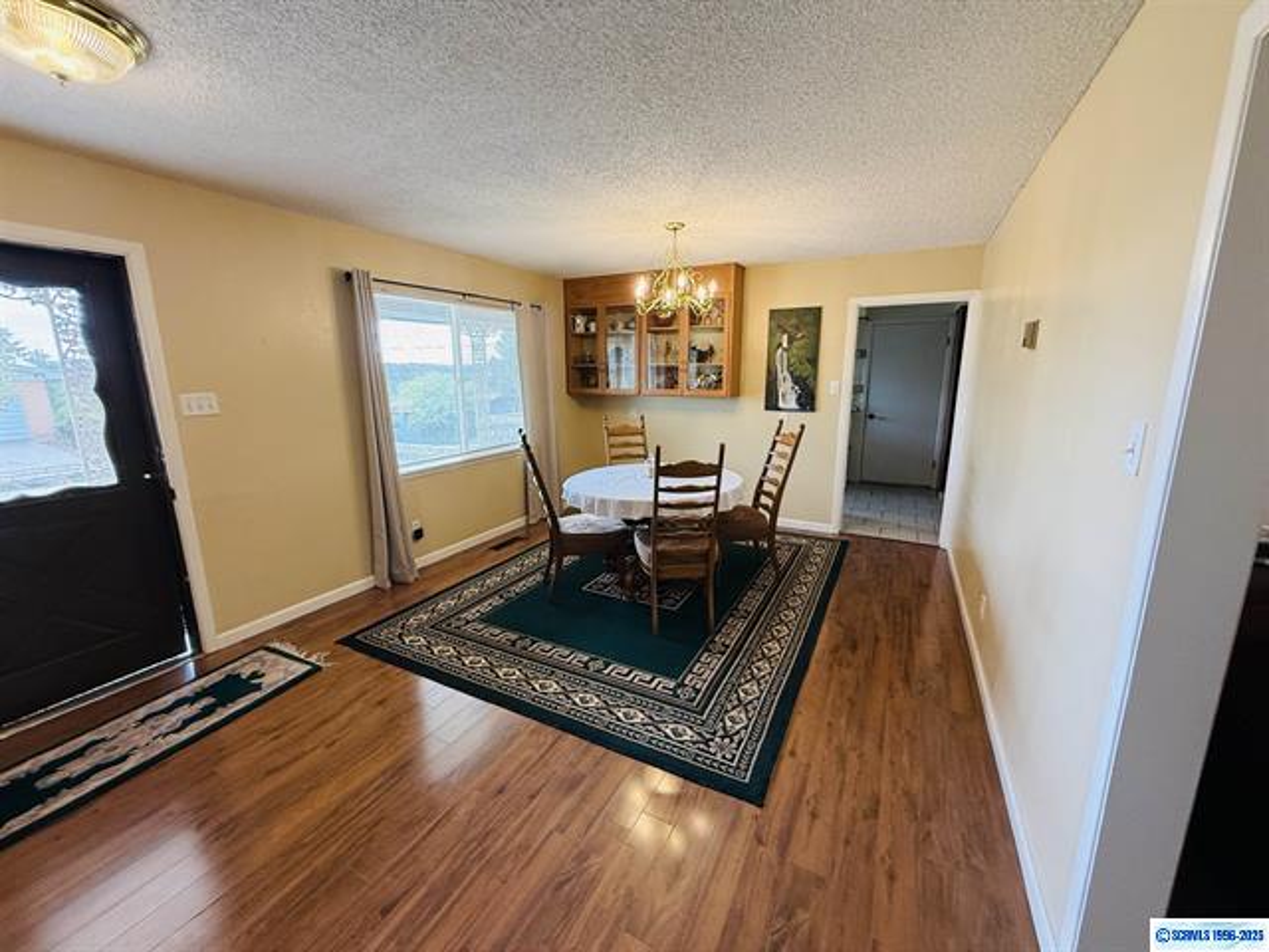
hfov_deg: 102.1
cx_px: 634
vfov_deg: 85.7
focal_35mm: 14
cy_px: 476
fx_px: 513
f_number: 2.2
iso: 320
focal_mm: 2.22
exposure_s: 1/120
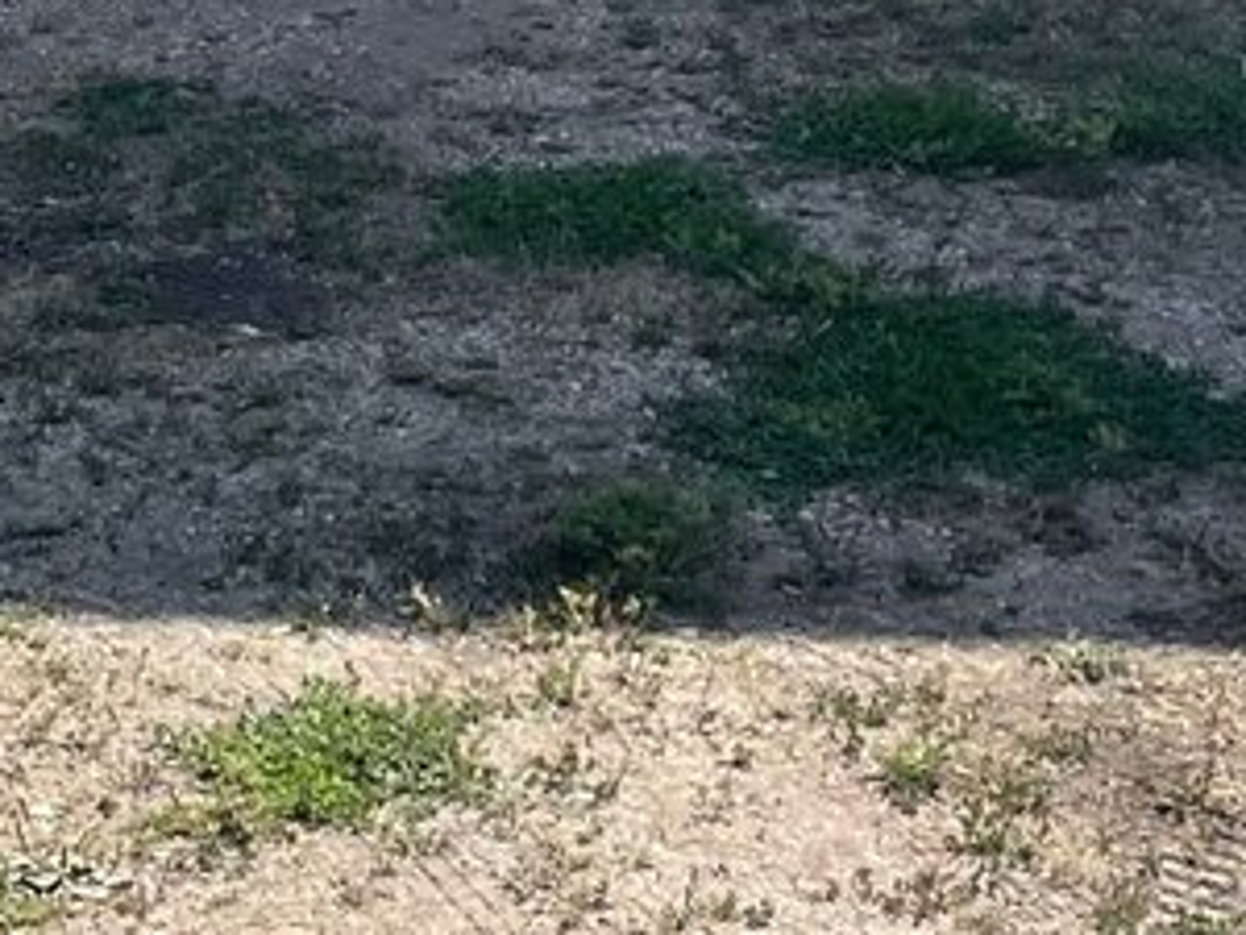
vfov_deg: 10.1
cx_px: 301
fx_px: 4715
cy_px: -1182
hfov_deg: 15.0
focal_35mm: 131
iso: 32
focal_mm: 4.2
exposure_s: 1/3861
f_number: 1.6
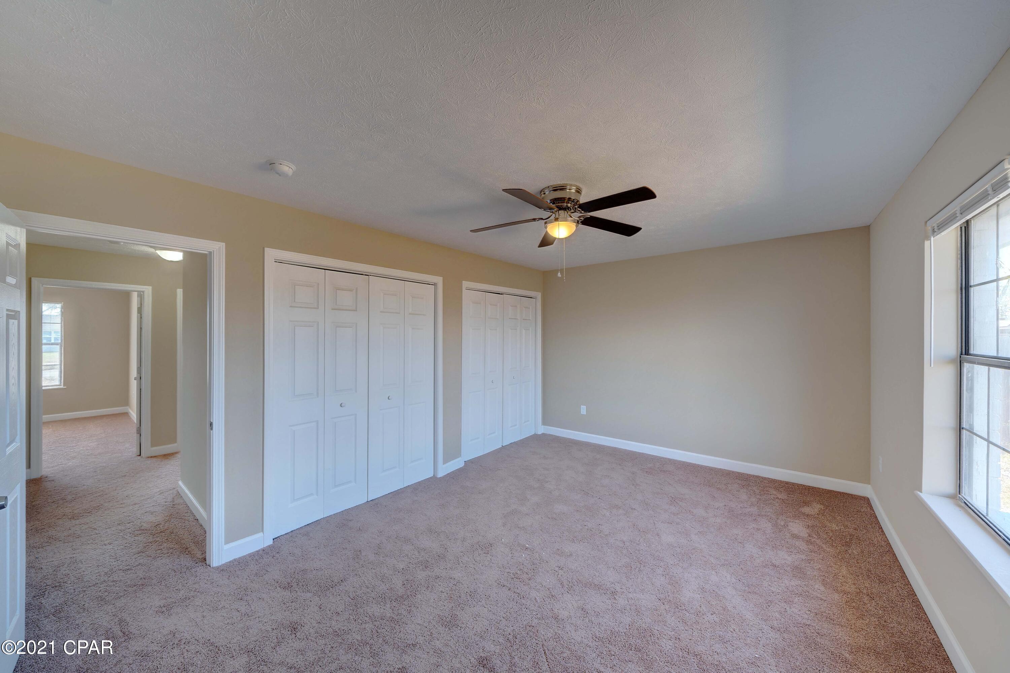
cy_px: 336
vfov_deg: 90.0
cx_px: 505
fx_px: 337
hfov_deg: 112.6
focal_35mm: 12
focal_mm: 12
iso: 100
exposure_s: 1/1.25
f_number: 8
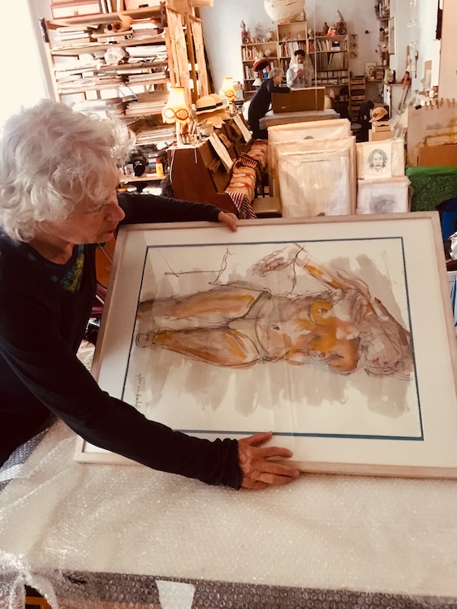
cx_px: 228
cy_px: 304
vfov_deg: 61.6
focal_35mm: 29
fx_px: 510
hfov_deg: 48.3
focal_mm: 4.15
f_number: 2.2
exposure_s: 1/17
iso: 400
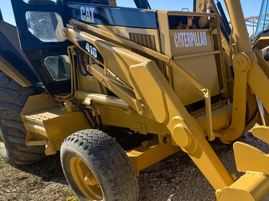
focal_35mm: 32
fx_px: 249
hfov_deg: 52.8
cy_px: 144
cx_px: 219
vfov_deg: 43.1
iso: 40
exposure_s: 1/812
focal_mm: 2.22
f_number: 2.2
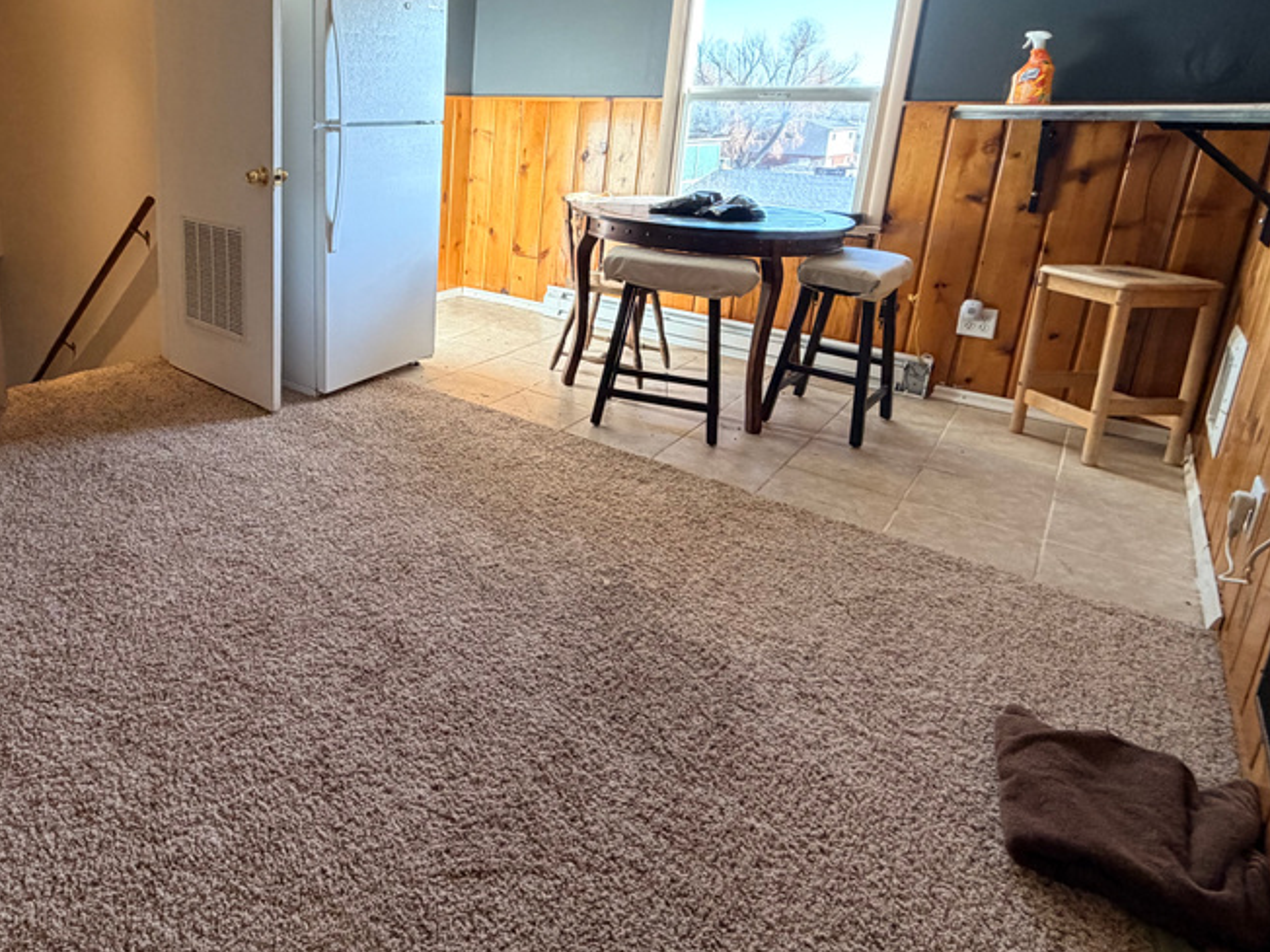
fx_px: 807
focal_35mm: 22
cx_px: 355
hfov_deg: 72.3
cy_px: 304
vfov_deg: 59.4
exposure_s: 1/120
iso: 320
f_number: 2.2
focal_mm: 2.22
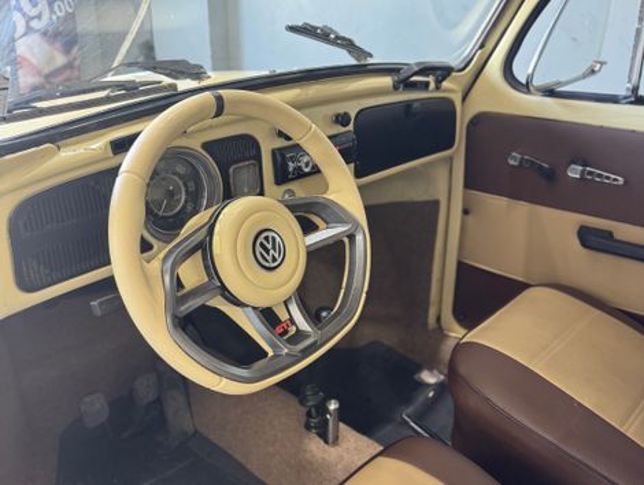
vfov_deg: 56.9
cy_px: 242
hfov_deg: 71.5
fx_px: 447
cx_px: 322
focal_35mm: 24
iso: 200
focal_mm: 6.76
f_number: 1.78
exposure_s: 1/60
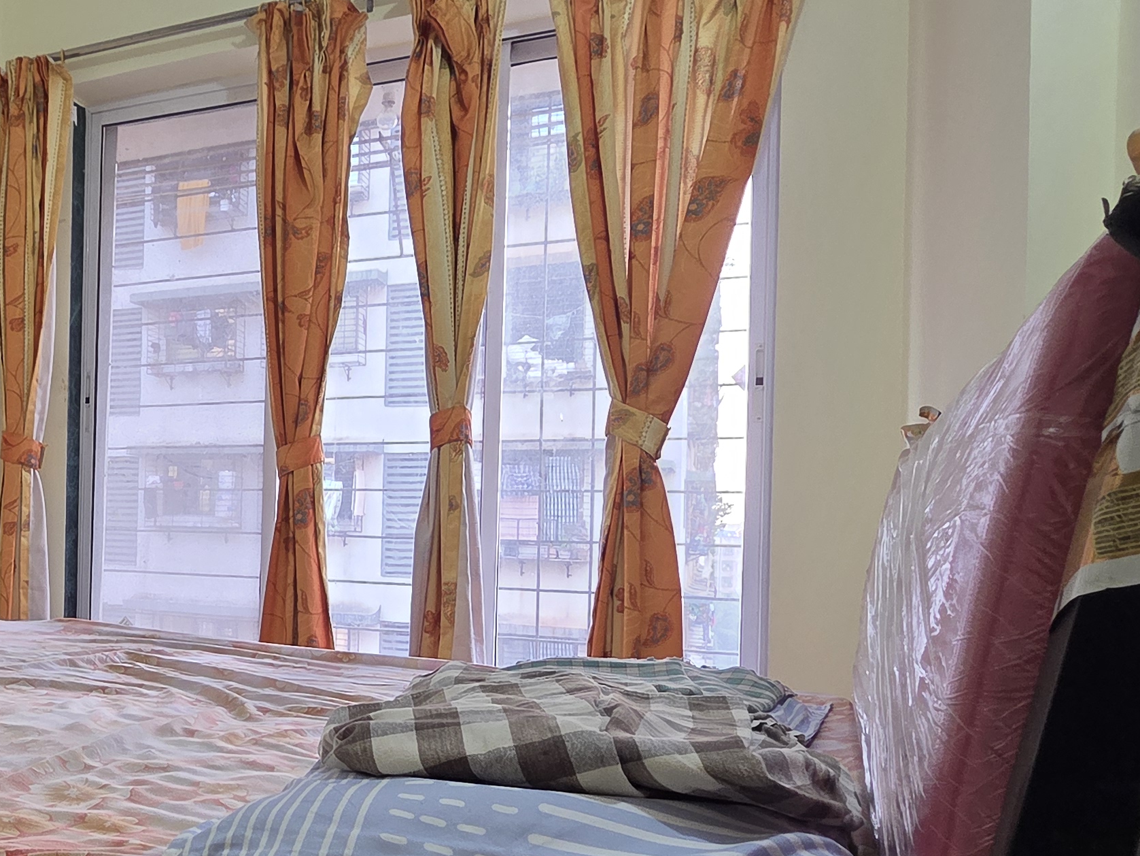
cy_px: 520
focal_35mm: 31
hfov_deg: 50.1
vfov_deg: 45.2
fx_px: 1021
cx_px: 66
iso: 160
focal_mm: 2.2
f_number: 2.2
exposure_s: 1/100
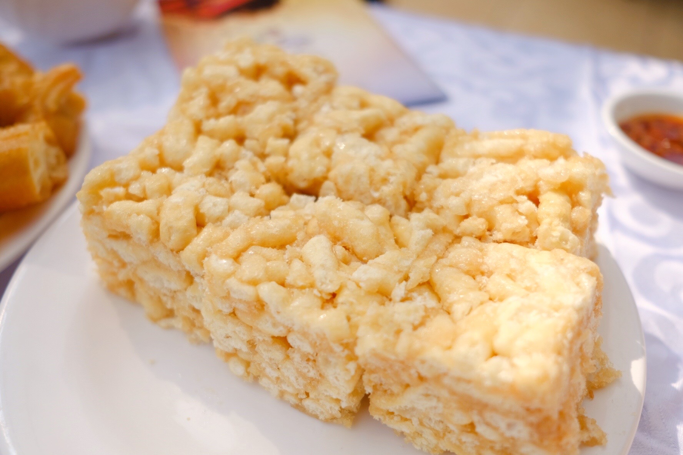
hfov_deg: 54.4
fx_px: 664
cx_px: 342
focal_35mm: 35
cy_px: 228
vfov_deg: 37.9
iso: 320
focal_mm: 23
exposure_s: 1/4000
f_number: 2.8
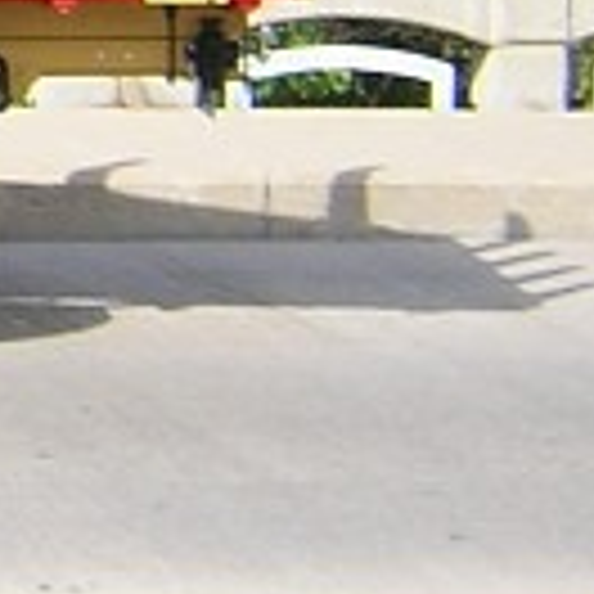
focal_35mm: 193
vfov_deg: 8.9
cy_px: -266
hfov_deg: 8.4
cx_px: -774
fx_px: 3747
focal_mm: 4.7
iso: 100
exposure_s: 1/506
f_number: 2.6
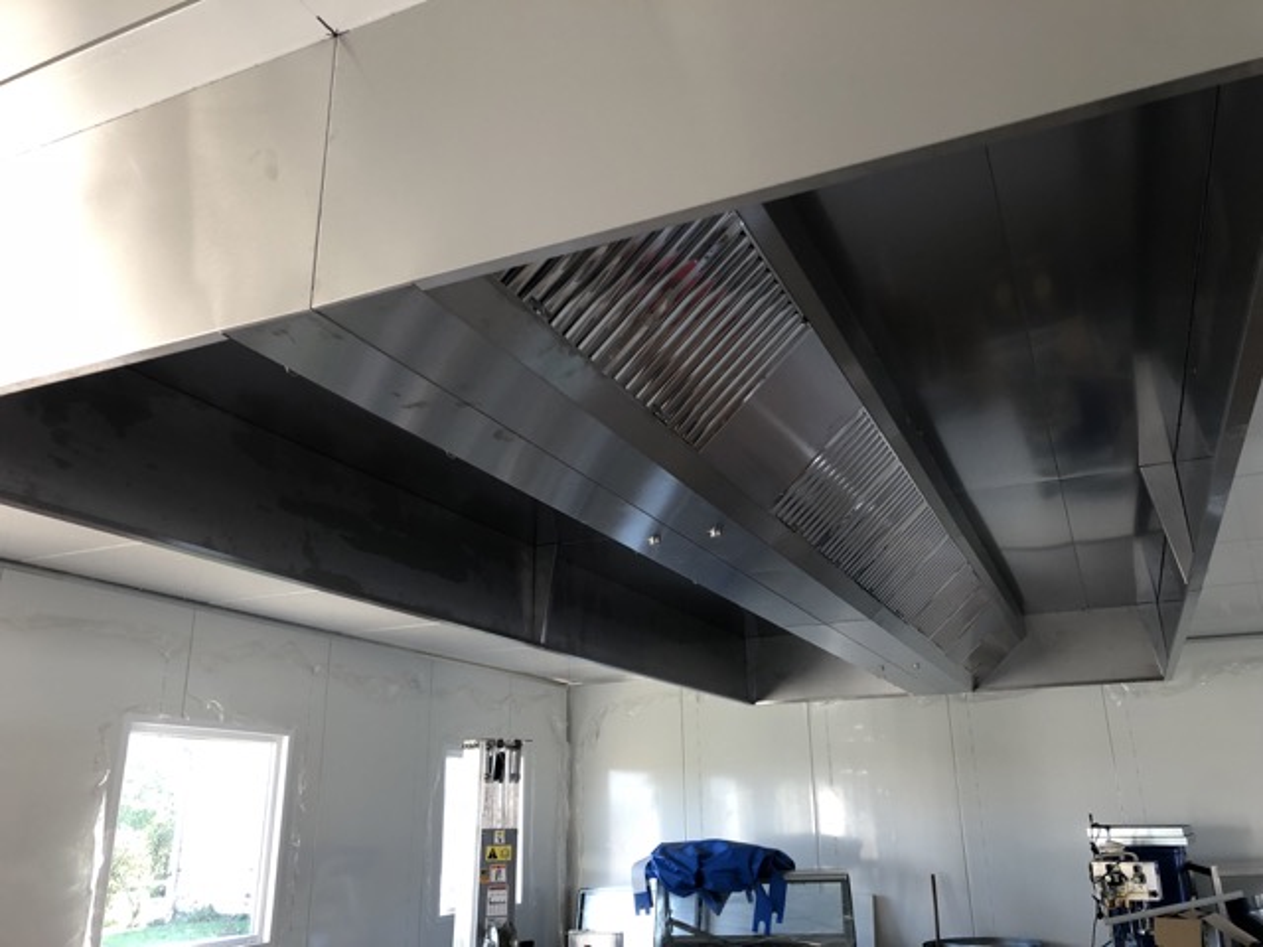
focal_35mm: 28
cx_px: 632
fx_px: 1022
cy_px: 474
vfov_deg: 49.7
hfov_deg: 63.4
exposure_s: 1/30
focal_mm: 4
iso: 25
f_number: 1.8
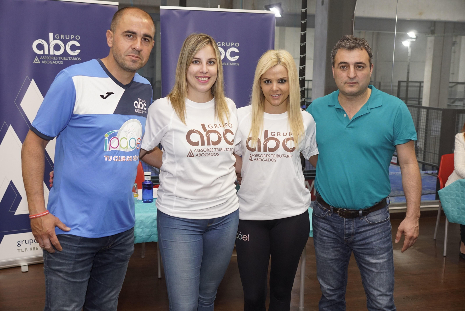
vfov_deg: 29.9
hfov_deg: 43.6
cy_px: 156
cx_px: 232
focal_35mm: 45
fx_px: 582
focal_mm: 30
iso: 800
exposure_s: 1/60
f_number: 4
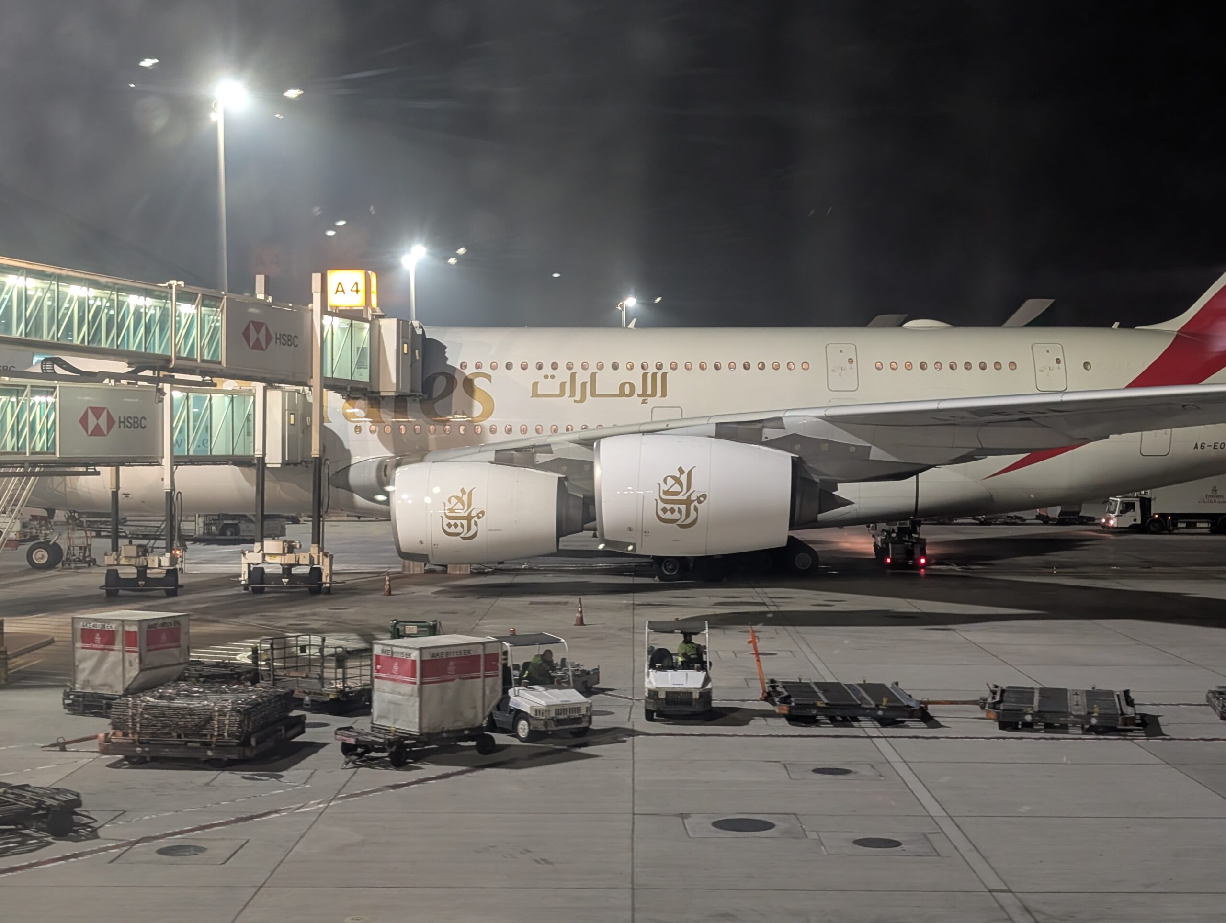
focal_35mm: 49
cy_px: 462
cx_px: 613
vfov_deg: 29.8
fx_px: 1738
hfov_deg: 38.9
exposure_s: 1/29.9
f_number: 1.68
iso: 259
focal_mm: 6.9
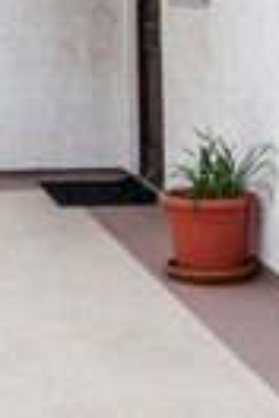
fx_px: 1435
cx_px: -224
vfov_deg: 15.7
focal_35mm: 123
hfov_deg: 10.4
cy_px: -130
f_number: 9
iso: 200
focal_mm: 17
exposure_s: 1/320
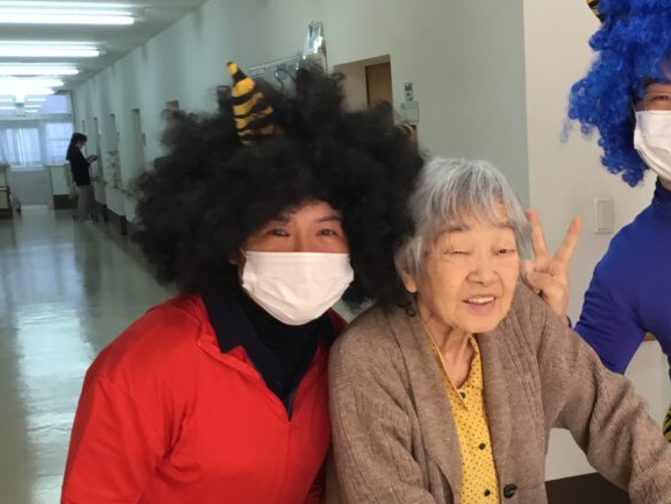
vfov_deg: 26.4
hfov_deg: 33.7
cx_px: 554
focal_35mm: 55
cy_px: 353
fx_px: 1066
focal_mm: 3.3
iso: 64
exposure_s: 1/30
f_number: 2.4
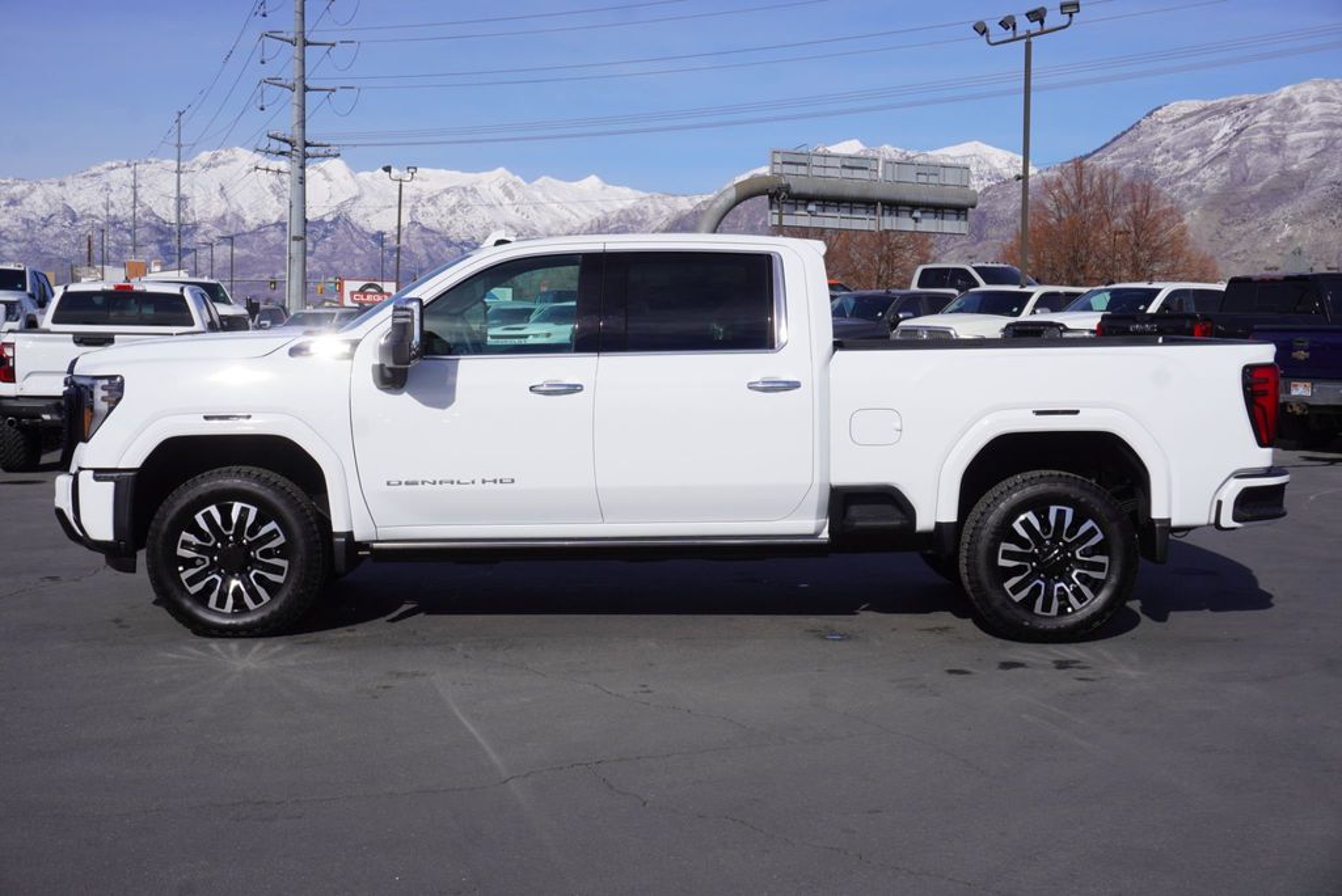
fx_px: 1678
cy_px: 448
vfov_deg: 29.9
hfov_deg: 43.6
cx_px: 671
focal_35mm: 45
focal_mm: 30
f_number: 11
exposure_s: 1/320
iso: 100
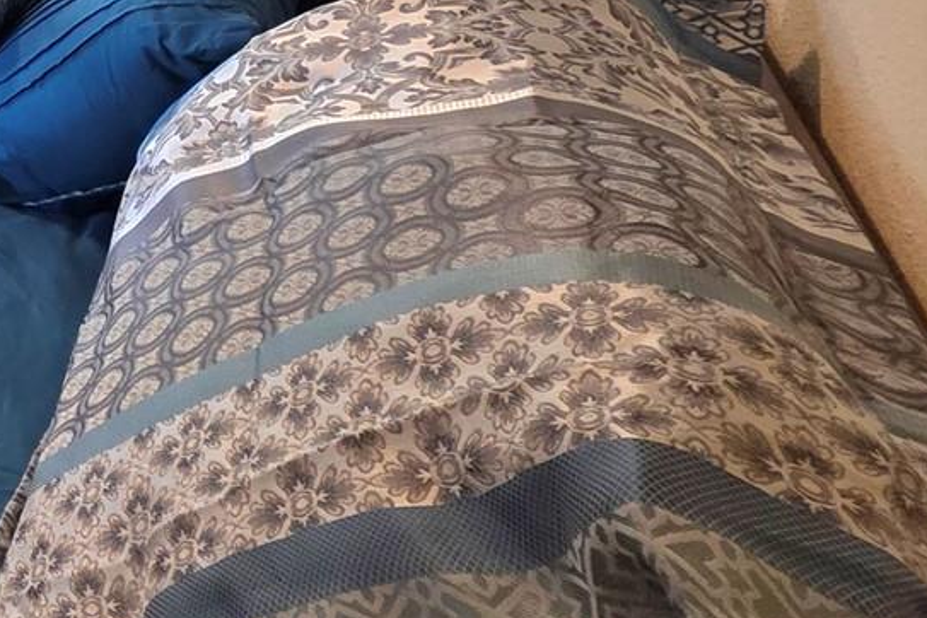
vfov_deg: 21.5
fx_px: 1313
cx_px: -693
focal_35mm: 51
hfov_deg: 23.1
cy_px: -345
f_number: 1.9
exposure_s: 1/60.2
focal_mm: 2.2
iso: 200
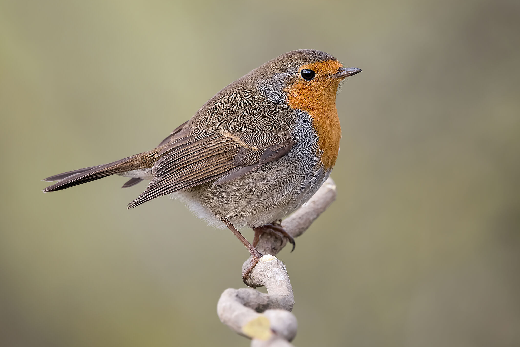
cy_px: 146
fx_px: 8550
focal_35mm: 592
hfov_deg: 3.5
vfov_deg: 2.3
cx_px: 279
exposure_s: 1/400
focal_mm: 500
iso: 500
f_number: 9
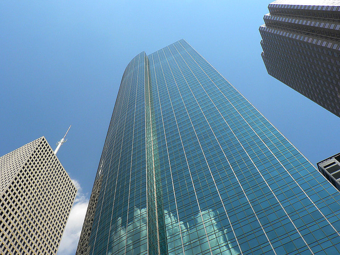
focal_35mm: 36
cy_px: 128
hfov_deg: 51.4
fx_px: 354
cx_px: 170
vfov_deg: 39.7
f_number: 8
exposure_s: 1/320
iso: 80
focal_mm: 6
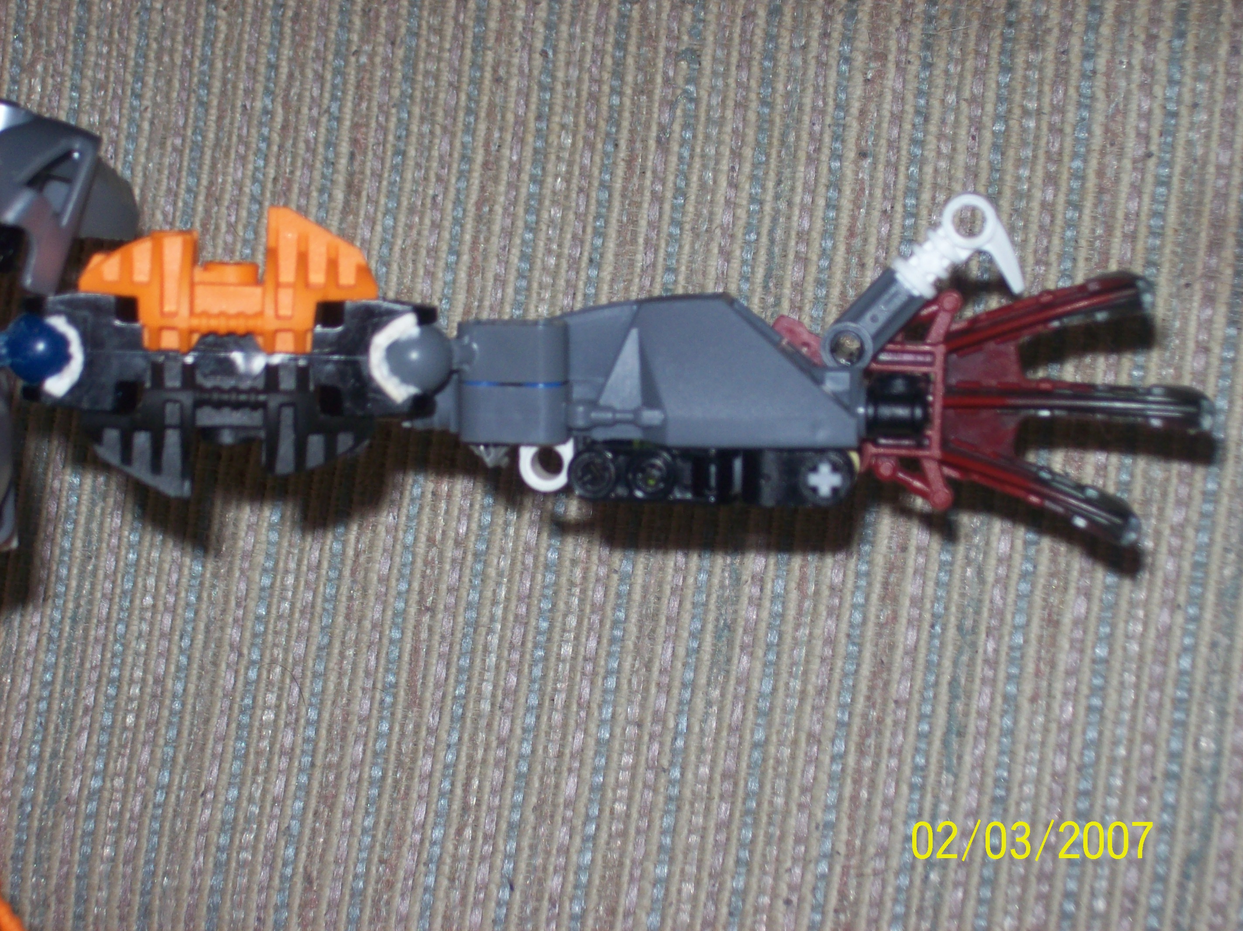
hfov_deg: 22.5
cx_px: 622
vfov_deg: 17.0
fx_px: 3123
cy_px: 466
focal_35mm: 87
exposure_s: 1/112
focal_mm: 14.3
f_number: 4.3
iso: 80
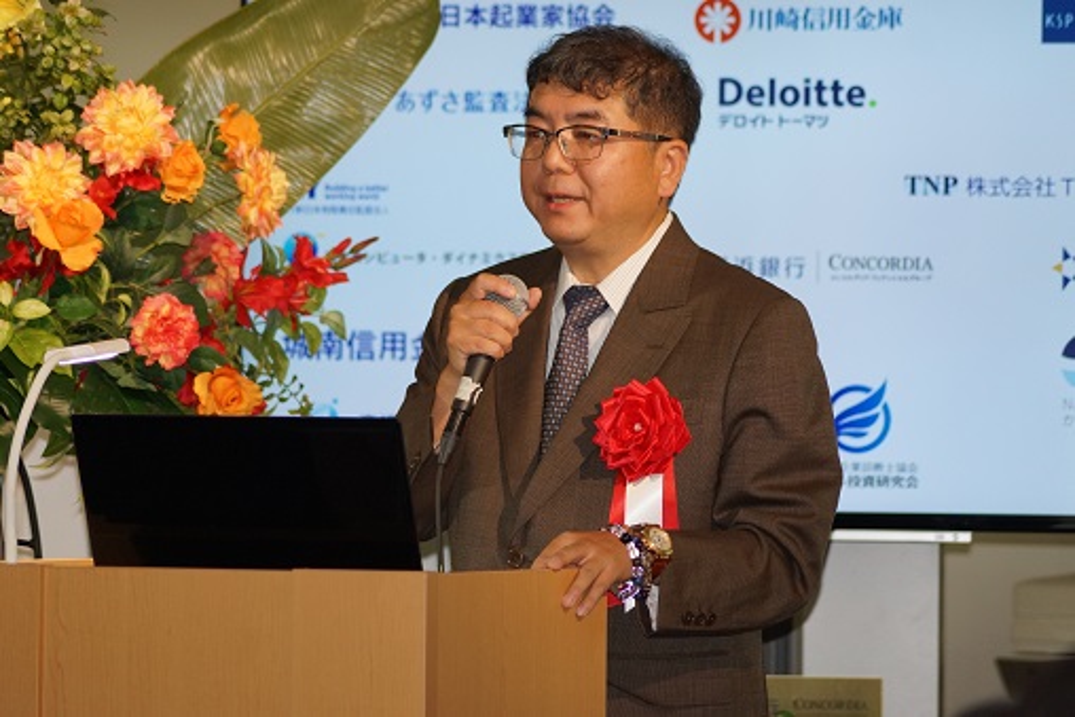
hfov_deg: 10.2
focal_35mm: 202
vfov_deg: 6.8
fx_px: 6048
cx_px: 538
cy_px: 358
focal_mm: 135
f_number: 4.5
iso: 640
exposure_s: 1/160
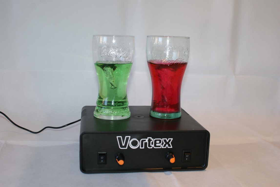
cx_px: 140
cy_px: 94
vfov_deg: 32.0
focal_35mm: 42
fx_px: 327
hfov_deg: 46.3
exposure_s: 1/80
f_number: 5.6
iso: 400
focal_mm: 28
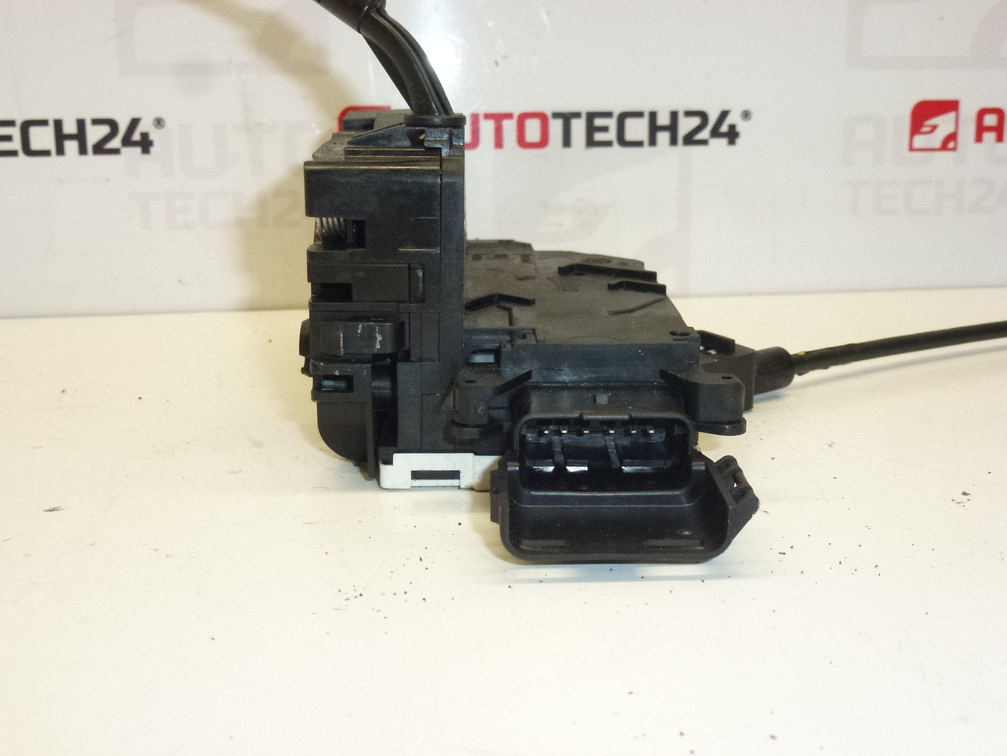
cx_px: 504
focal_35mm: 41
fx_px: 1193
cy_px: 378
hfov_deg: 45.8
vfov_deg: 35.1
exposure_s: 1/200
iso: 400
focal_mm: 7.4
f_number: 3.9
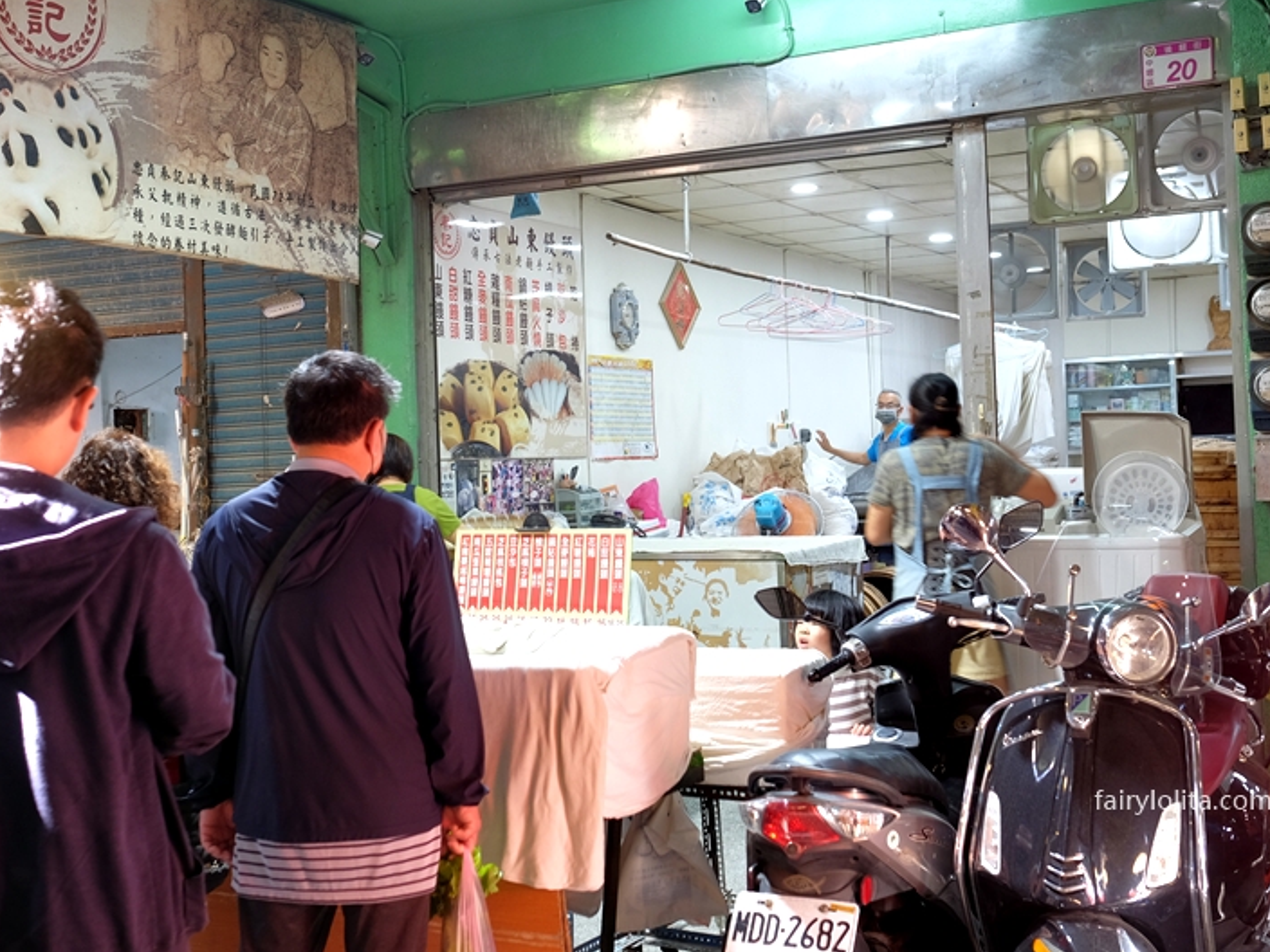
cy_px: 463
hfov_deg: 43.8
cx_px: 601
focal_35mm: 43
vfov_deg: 33.6
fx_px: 1578
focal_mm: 23
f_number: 3.6
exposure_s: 1/28
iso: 500
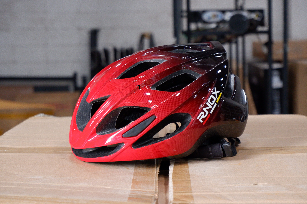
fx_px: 580
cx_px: 154
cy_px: 102
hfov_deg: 29.7
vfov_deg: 20.0
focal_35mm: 68
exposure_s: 1/70
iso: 2500
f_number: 5.6
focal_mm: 45
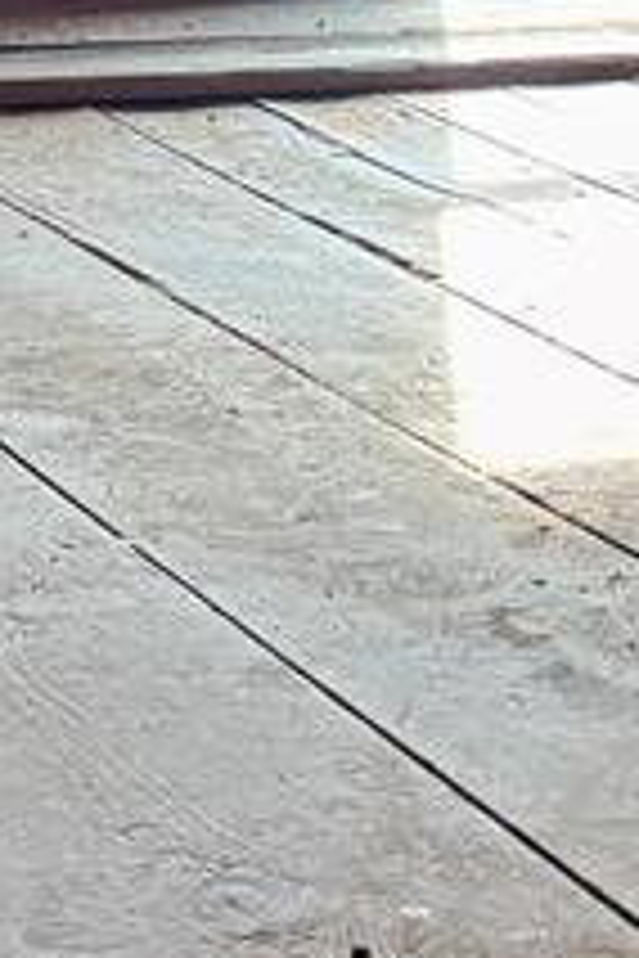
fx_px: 3461
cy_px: -414
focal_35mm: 130
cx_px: 207
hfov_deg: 10.5
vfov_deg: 14.8
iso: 125
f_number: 1.6
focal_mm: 5.96
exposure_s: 1/60
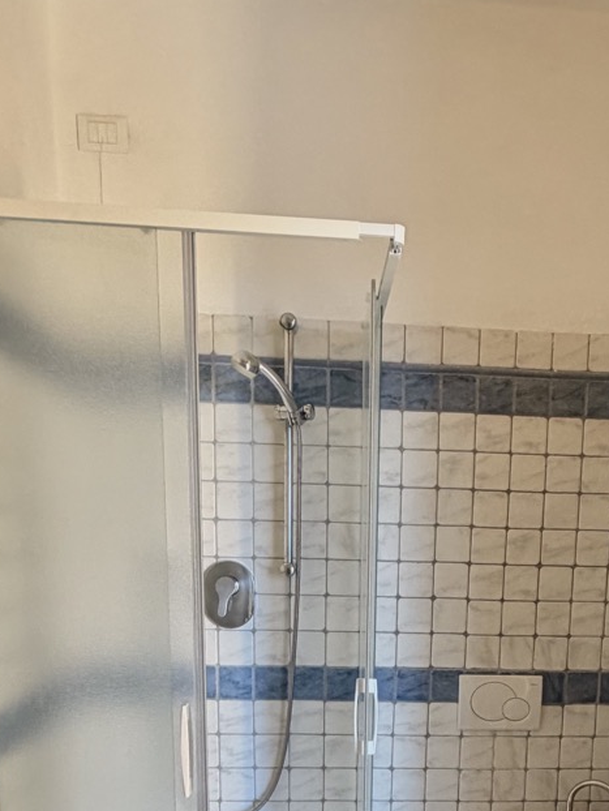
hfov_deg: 39.1
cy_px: 717
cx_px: 419
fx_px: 844
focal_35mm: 36
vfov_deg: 46.7
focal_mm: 2.22
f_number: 2.2
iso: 200
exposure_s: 1/100
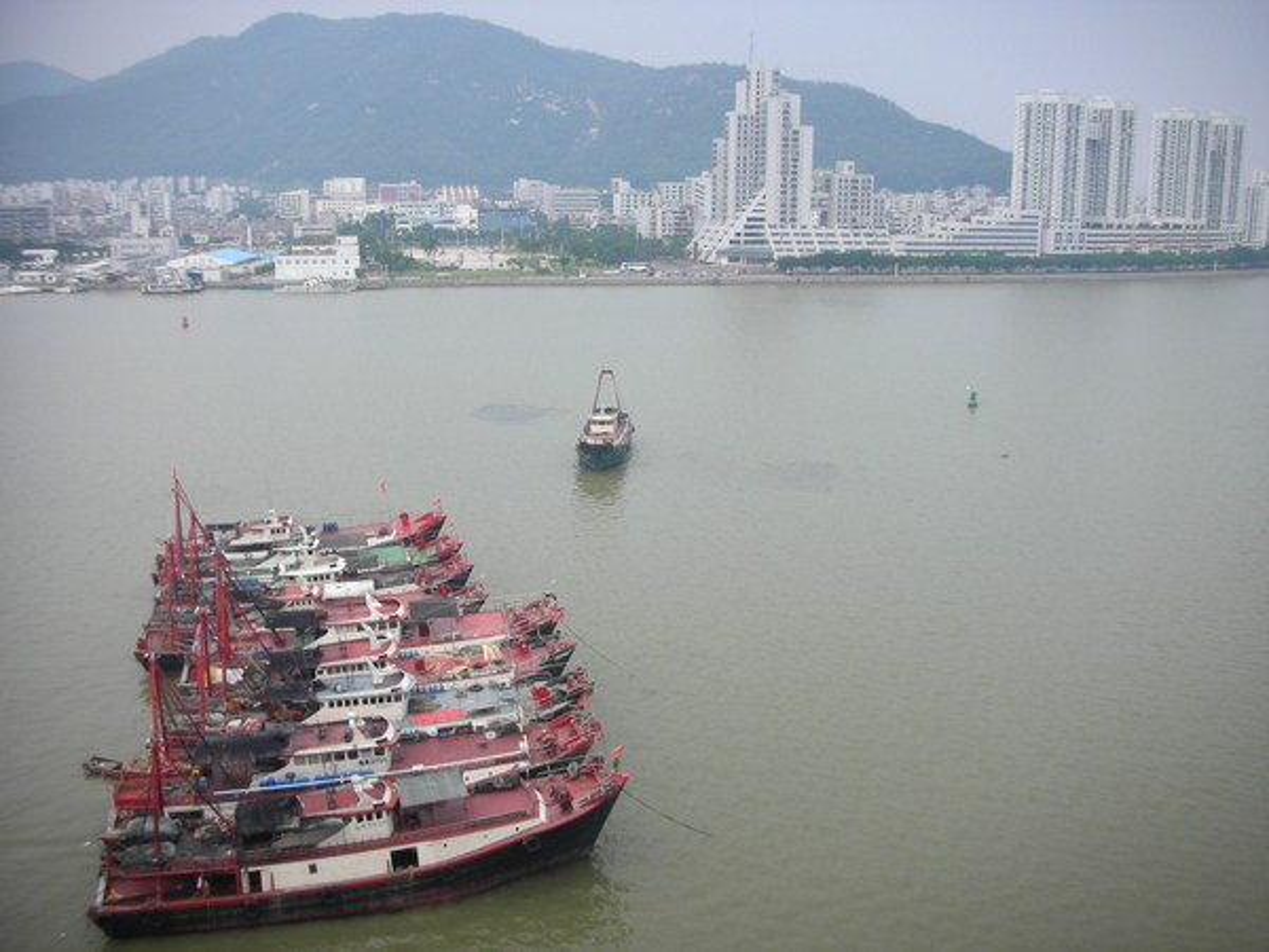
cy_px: 476
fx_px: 1283
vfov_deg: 40.7
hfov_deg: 52.6
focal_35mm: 35
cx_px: 634
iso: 50
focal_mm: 5.8
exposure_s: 1/448
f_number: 3
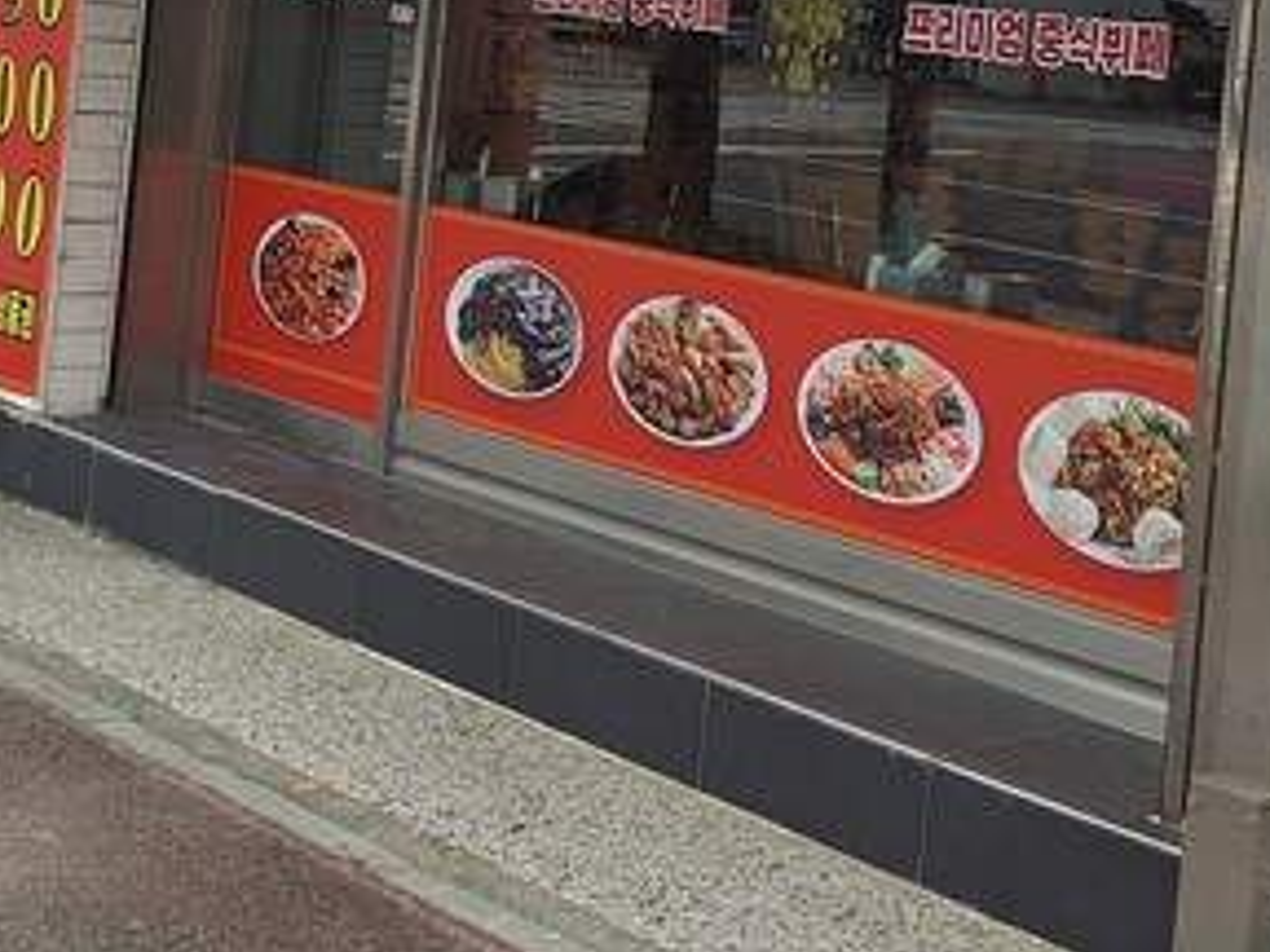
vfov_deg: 18.4
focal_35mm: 78
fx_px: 2862
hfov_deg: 24.9
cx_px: 851
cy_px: -20
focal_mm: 4.6
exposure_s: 1/328
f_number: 2
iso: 32
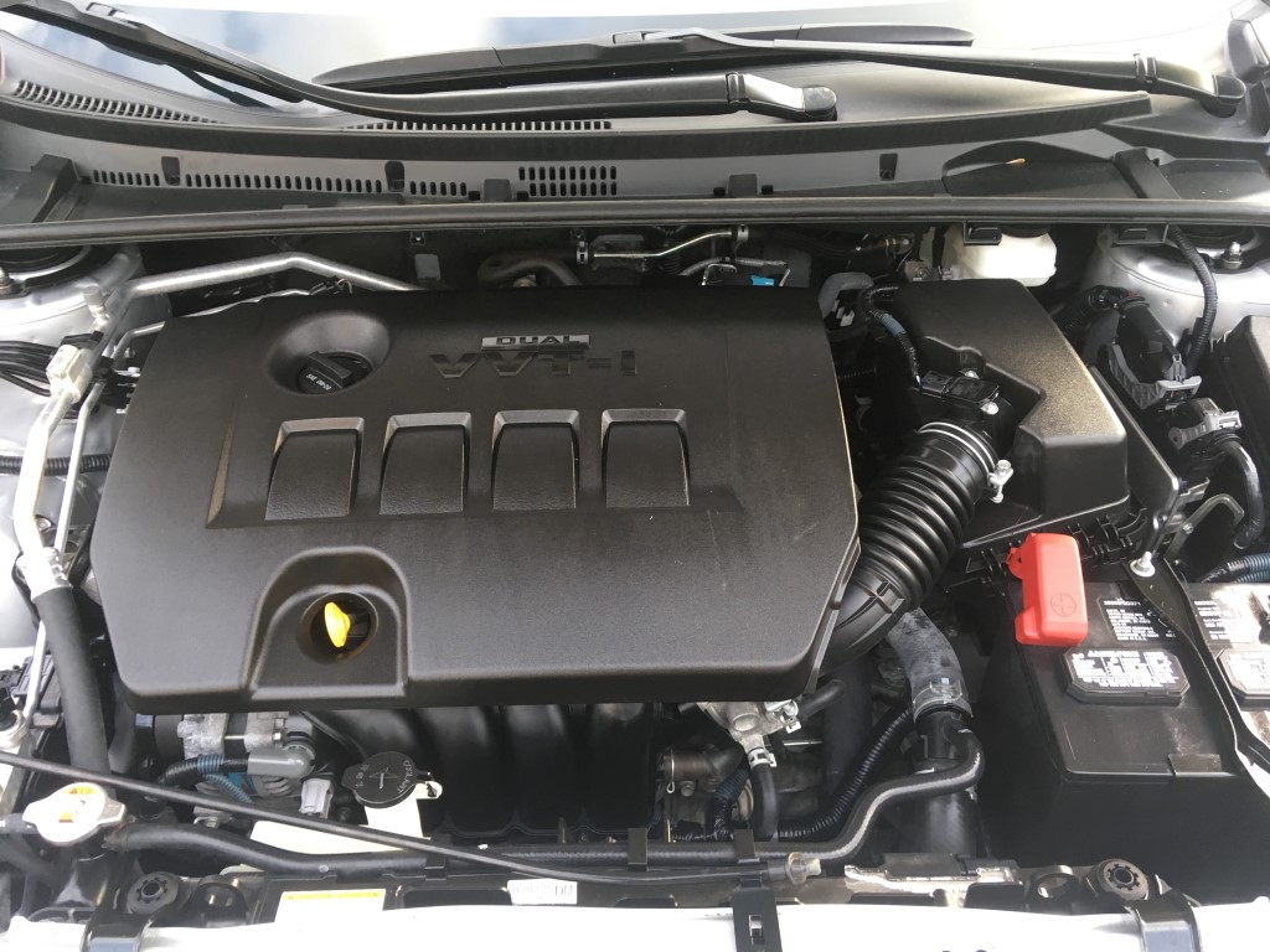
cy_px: 476
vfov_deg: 48.2
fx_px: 1064
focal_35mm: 29
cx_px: 635
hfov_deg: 61.7
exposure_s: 1/30
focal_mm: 4.15
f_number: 2.2
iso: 80
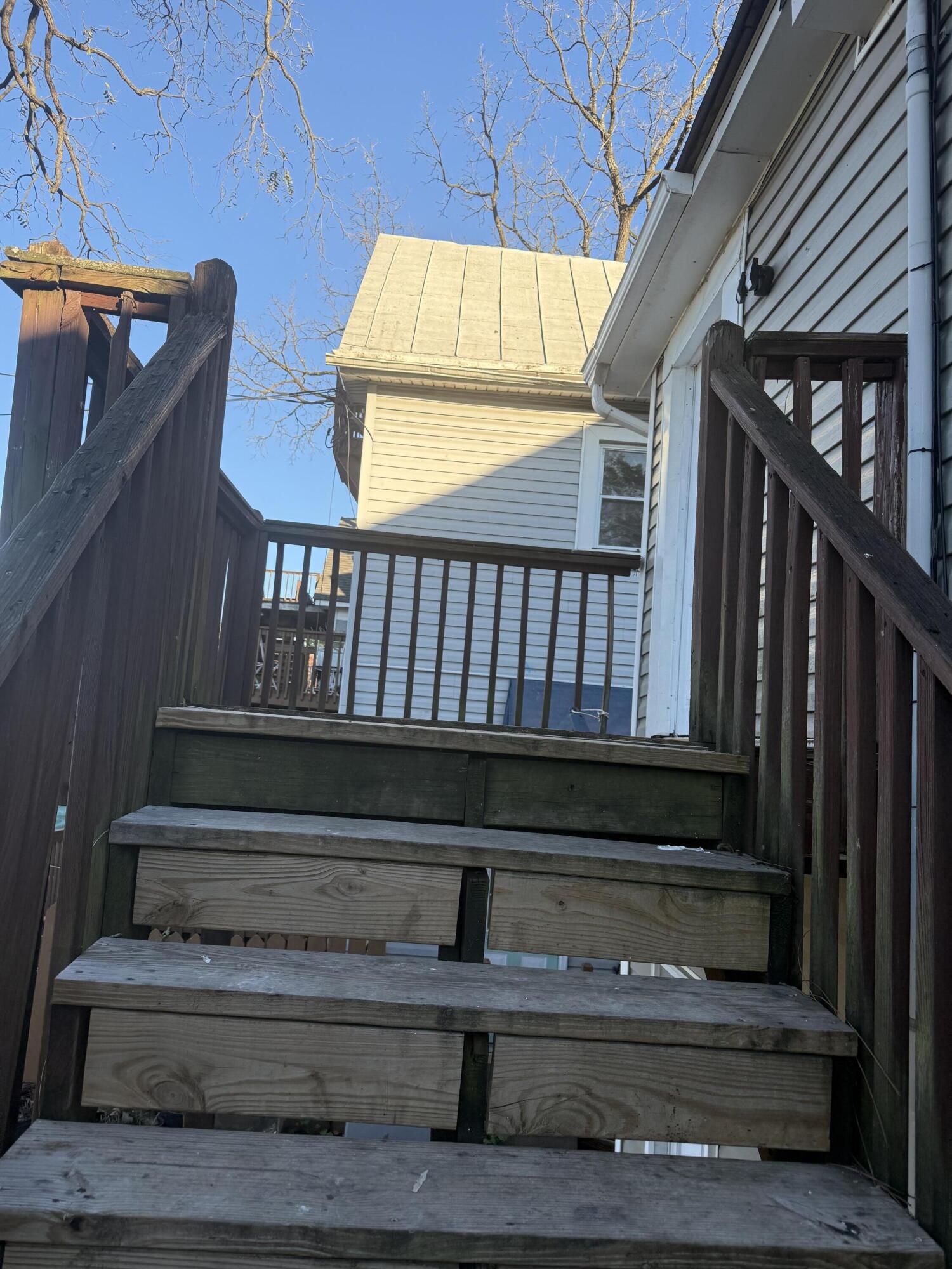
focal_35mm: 24
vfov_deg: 71.6
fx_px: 880
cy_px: 634
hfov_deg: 56.8
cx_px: 476
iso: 100
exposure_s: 1/1337
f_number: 1.78
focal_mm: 6.76
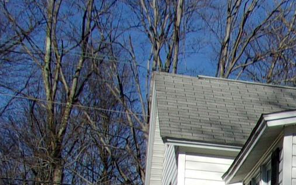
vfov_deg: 10.6
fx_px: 936
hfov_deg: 16.5
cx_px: 431
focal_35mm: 116
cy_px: 328
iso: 80
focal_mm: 4.9
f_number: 10.4
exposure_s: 1/160
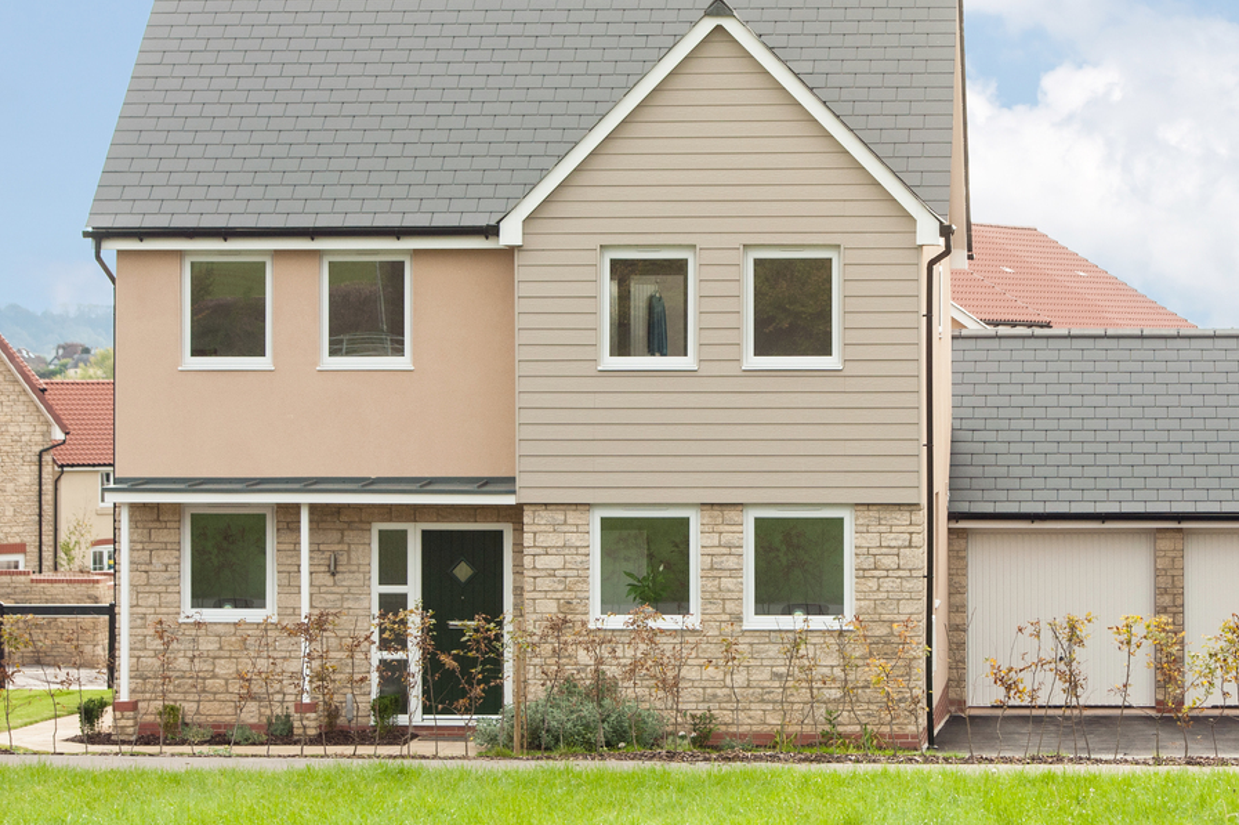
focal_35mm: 117
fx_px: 4024
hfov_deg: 17.4
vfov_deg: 11.7
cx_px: 849
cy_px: 311
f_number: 5.6
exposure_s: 1/1500
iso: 800
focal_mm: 82
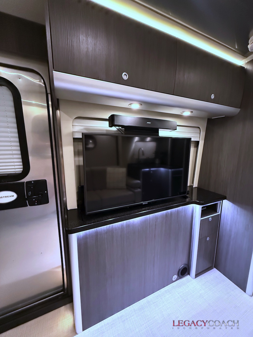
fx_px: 136
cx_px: 126
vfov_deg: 102.1
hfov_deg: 85.7
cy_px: 168
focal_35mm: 14
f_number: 2.2
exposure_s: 1/60
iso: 1250
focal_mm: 2.22
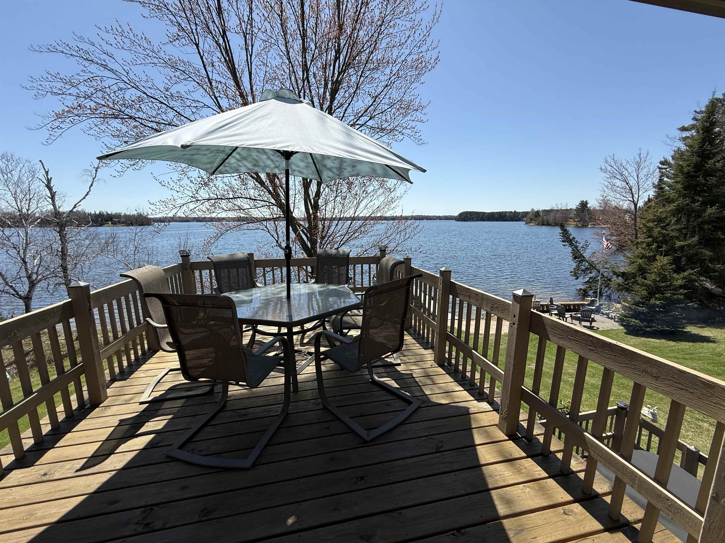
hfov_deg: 102.1
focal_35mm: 14
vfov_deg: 85.7
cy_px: 272
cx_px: 362
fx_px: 293
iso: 50
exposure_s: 1/1901
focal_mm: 2.22
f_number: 2.2
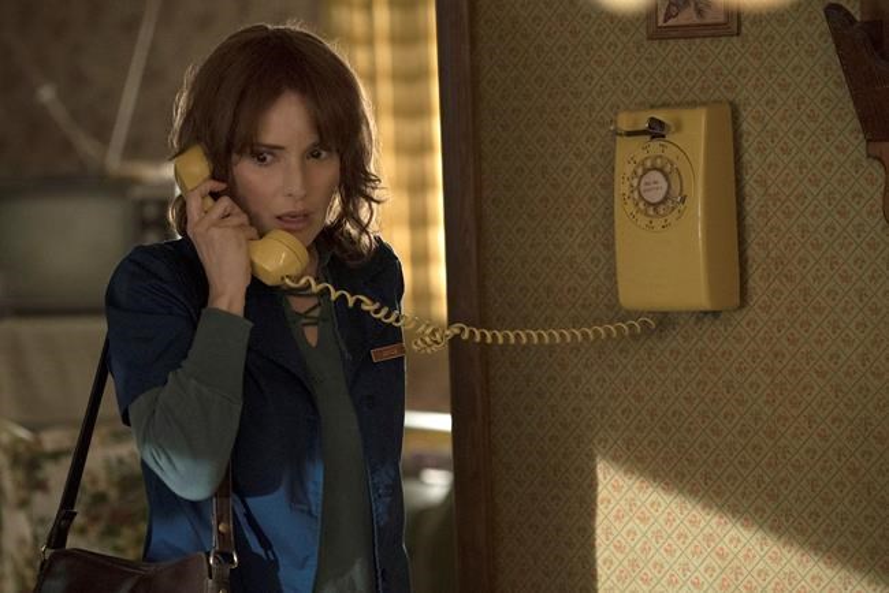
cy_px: 296
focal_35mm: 135
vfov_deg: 10.2
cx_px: 444
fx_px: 3335
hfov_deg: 15.2
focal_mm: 135
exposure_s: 1/160
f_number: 4
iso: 5000
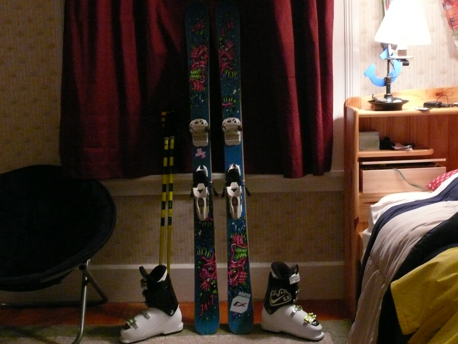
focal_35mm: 46
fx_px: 609
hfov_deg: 41.2
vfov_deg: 31.5
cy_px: 172
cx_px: 229
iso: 800
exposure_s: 1/20
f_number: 2.8
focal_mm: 8.6
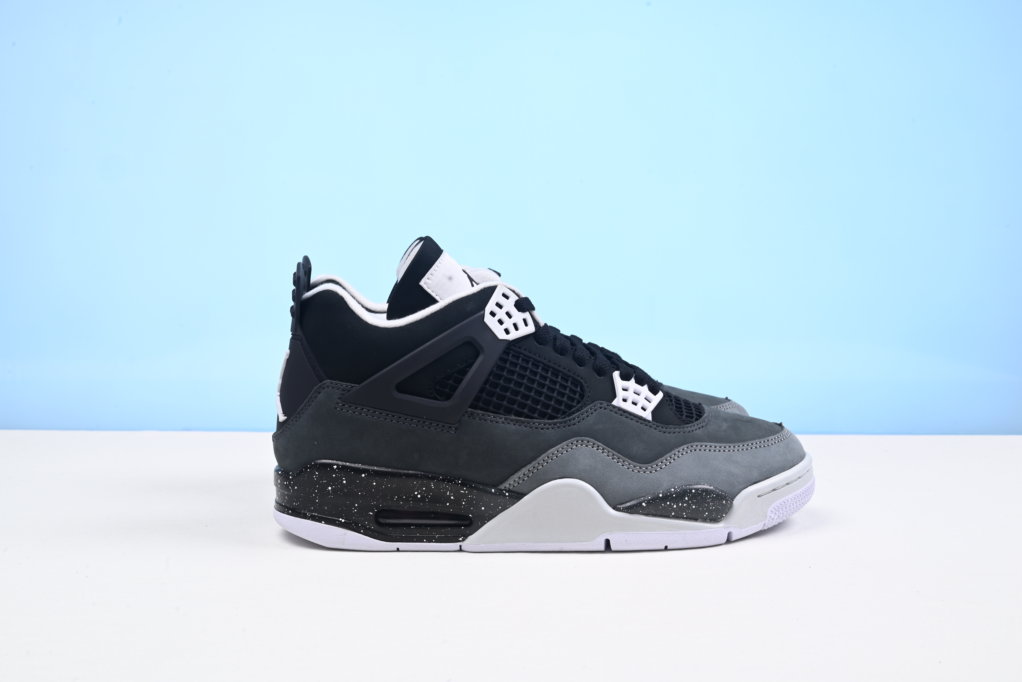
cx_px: 511
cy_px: 341
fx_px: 1136
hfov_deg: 48.4
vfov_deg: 33.4
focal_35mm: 40
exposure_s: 1/2
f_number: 16
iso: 100
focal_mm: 40
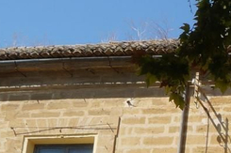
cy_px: 221
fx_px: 628
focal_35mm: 98
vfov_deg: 13.3
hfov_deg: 16.4
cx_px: 449
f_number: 16
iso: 100
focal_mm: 10
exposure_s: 1/80
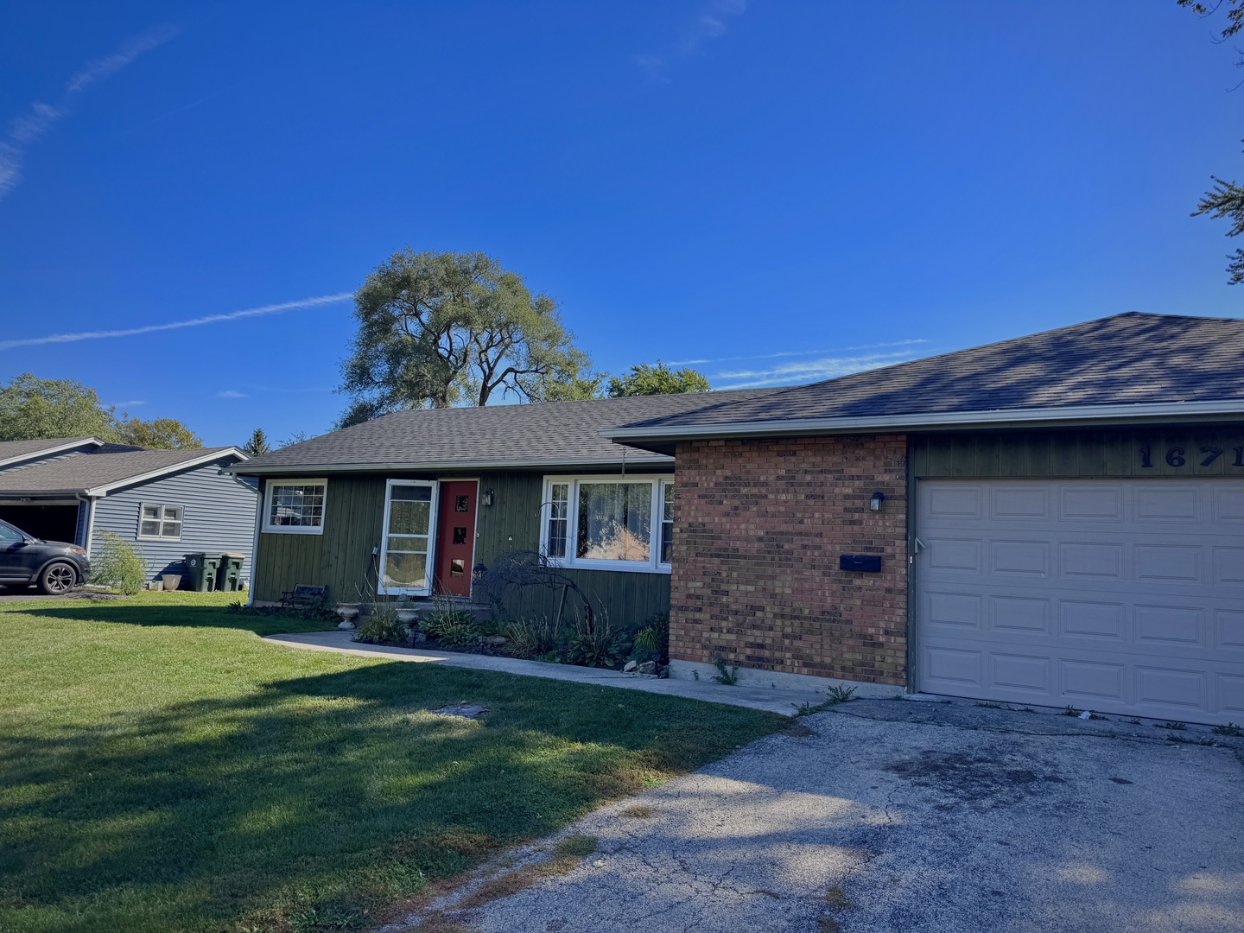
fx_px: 862
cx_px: 622
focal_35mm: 24
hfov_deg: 71.6
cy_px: 466
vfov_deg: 56.8
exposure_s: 1/2959
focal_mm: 6.76
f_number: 1.78
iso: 80
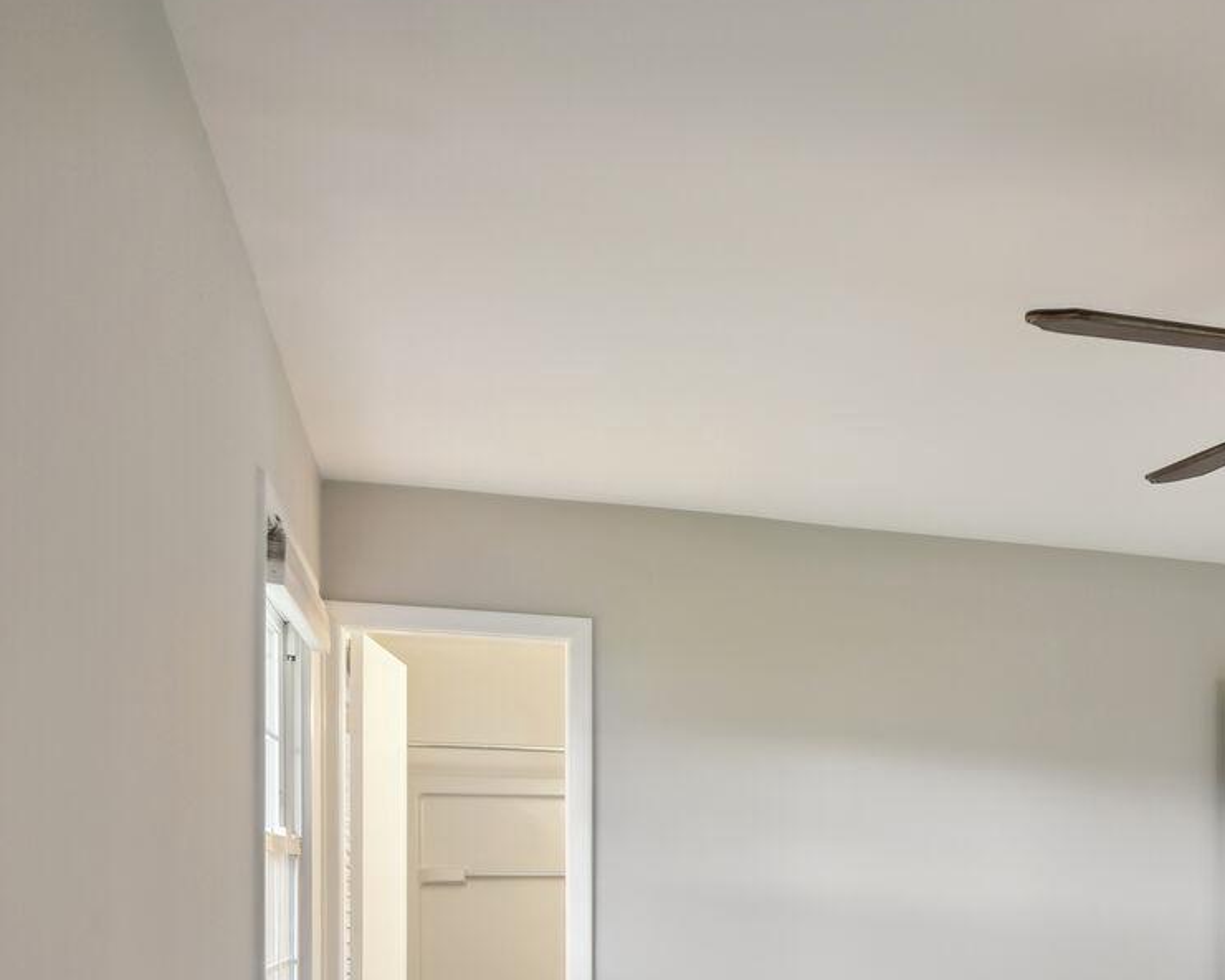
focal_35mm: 35
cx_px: 1017
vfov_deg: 38.9
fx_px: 1269
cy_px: 902
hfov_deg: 48.0
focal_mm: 16
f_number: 8
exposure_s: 1/3.33
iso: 200
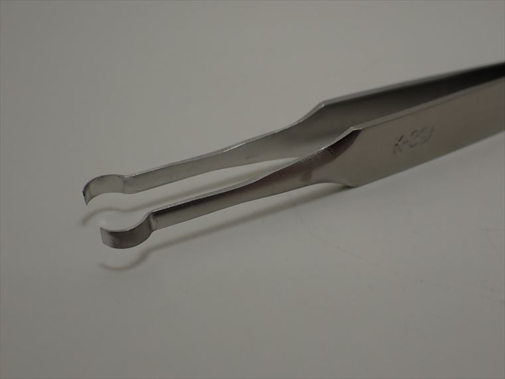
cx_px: 252
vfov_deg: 37.7
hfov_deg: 49.0
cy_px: 190
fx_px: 554
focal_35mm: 38
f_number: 3.5
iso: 100
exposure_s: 1/400
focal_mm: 6.83
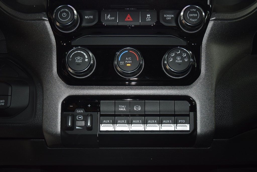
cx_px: 128
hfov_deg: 35.0
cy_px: 86
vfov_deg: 23.8
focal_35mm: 57
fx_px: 407
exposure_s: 1/50
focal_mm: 38
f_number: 4.2
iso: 640
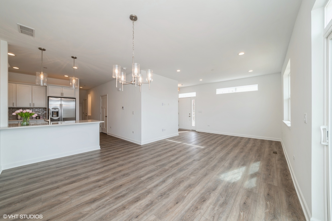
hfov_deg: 112.6
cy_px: 110
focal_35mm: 12
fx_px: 111
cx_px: 166
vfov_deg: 90.0
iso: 100
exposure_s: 1/13
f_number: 10
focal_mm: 12
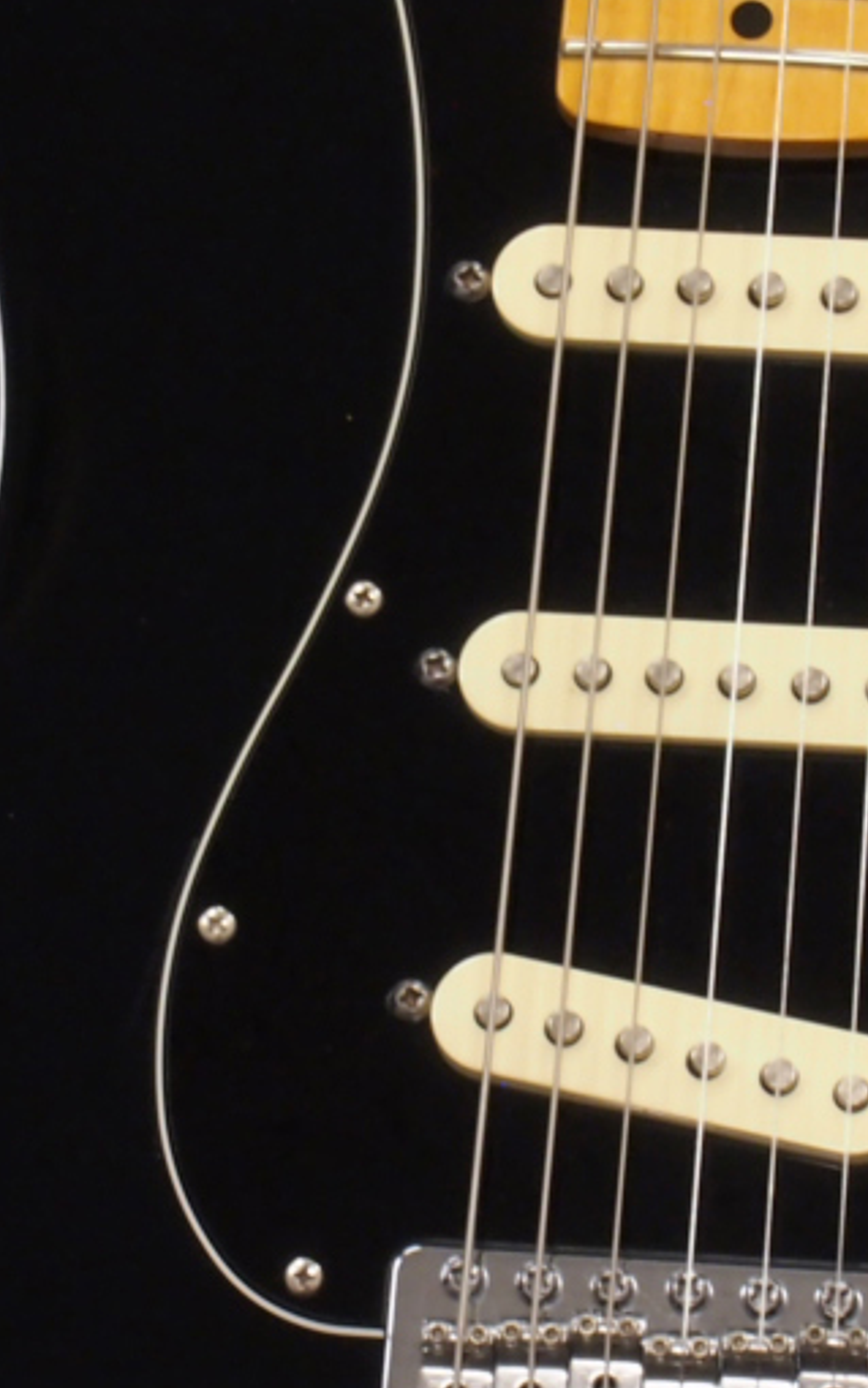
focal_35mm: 266
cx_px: 664
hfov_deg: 4.9
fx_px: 10062
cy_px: 857
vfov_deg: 7.9
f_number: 14
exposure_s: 1/2
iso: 200
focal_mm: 40
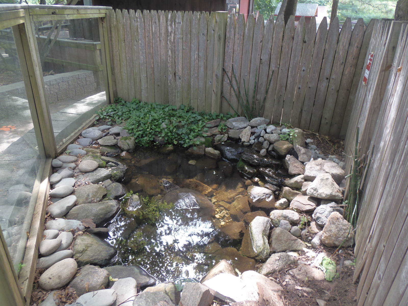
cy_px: 153
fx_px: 283
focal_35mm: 24
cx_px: 204
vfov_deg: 56.8
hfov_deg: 71.6
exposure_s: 1/30
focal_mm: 4.3
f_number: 2.9
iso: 64
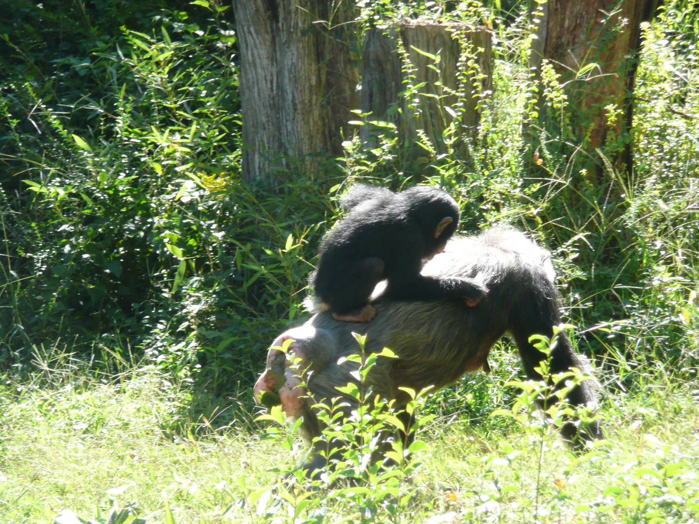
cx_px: 350
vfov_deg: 5.3
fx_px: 5654
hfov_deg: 7.1
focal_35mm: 280
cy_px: 262
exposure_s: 1/125
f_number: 4.9
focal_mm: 46
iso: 160
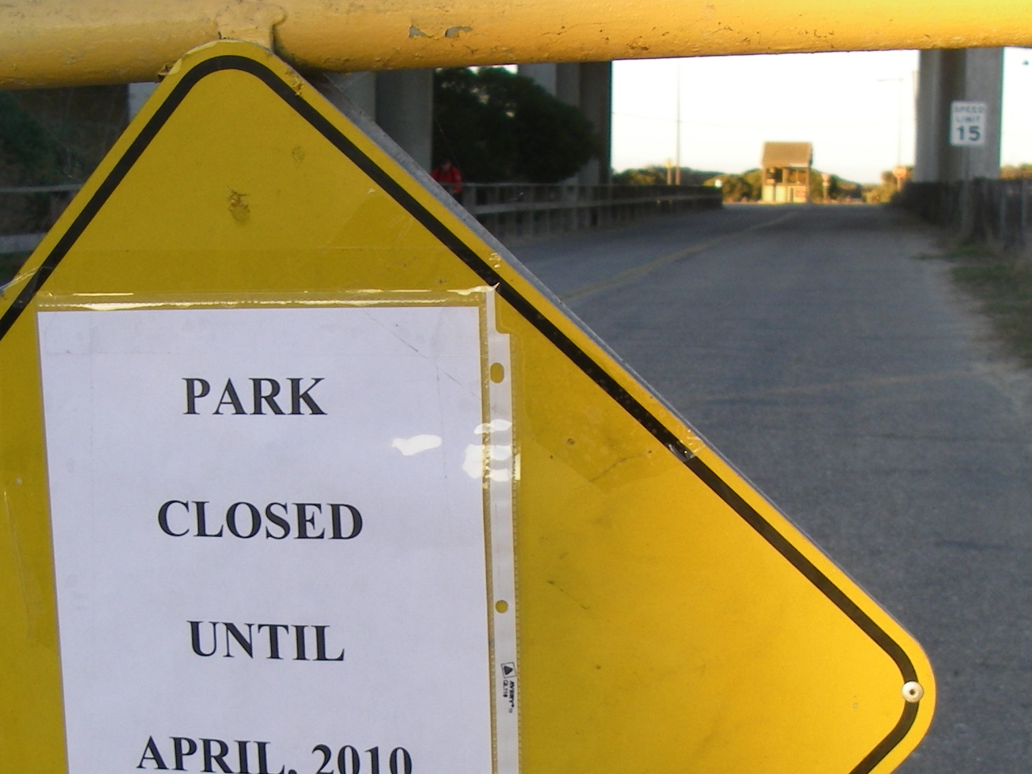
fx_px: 2296
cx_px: 447
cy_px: 649
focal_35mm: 77
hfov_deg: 25.3
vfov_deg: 18.9
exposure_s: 1/80
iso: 64
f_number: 3.3
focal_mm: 6.3
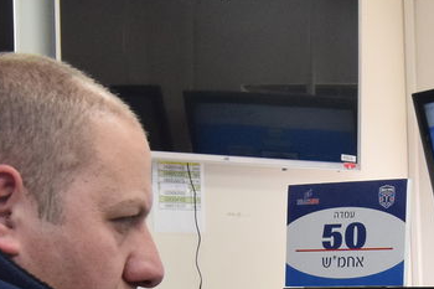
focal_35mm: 108
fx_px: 1301
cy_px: 434
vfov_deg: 12.1
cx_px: 434
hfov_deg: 18.4
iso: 1000
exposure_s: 1/200
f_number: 6.3
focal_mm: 18
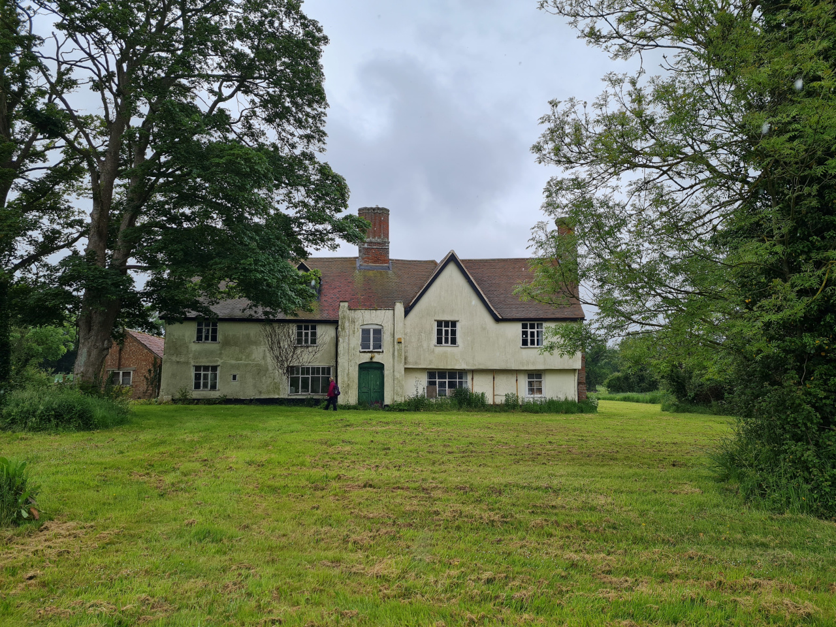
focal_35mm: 26
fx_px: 628
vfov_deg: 53.1
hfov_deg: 67.3
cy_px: 314
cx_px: 418
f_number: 1.8
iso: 50
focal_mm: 5.4
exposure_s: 1/2376
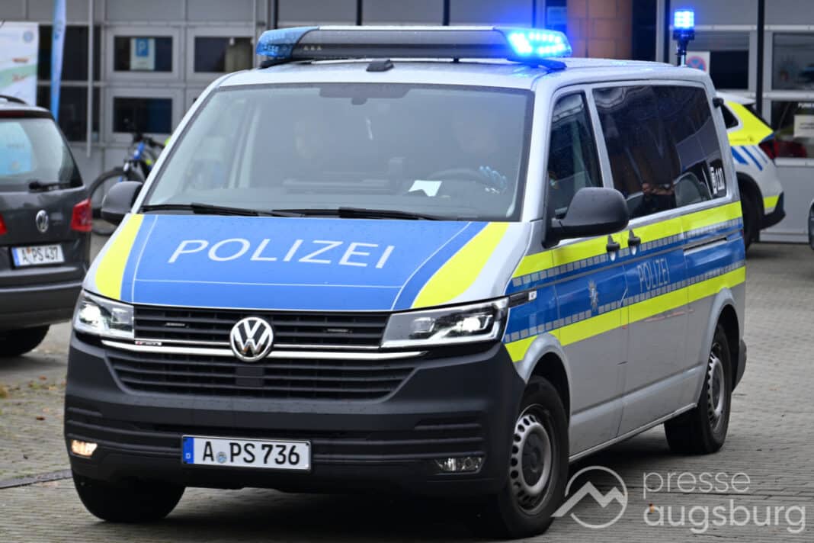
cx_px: 407
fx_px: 2374
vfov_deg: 13.0
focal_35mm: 105
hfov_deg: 19.5
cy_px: 272
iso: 80
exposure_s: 1/400
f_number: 2.8
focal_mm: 70
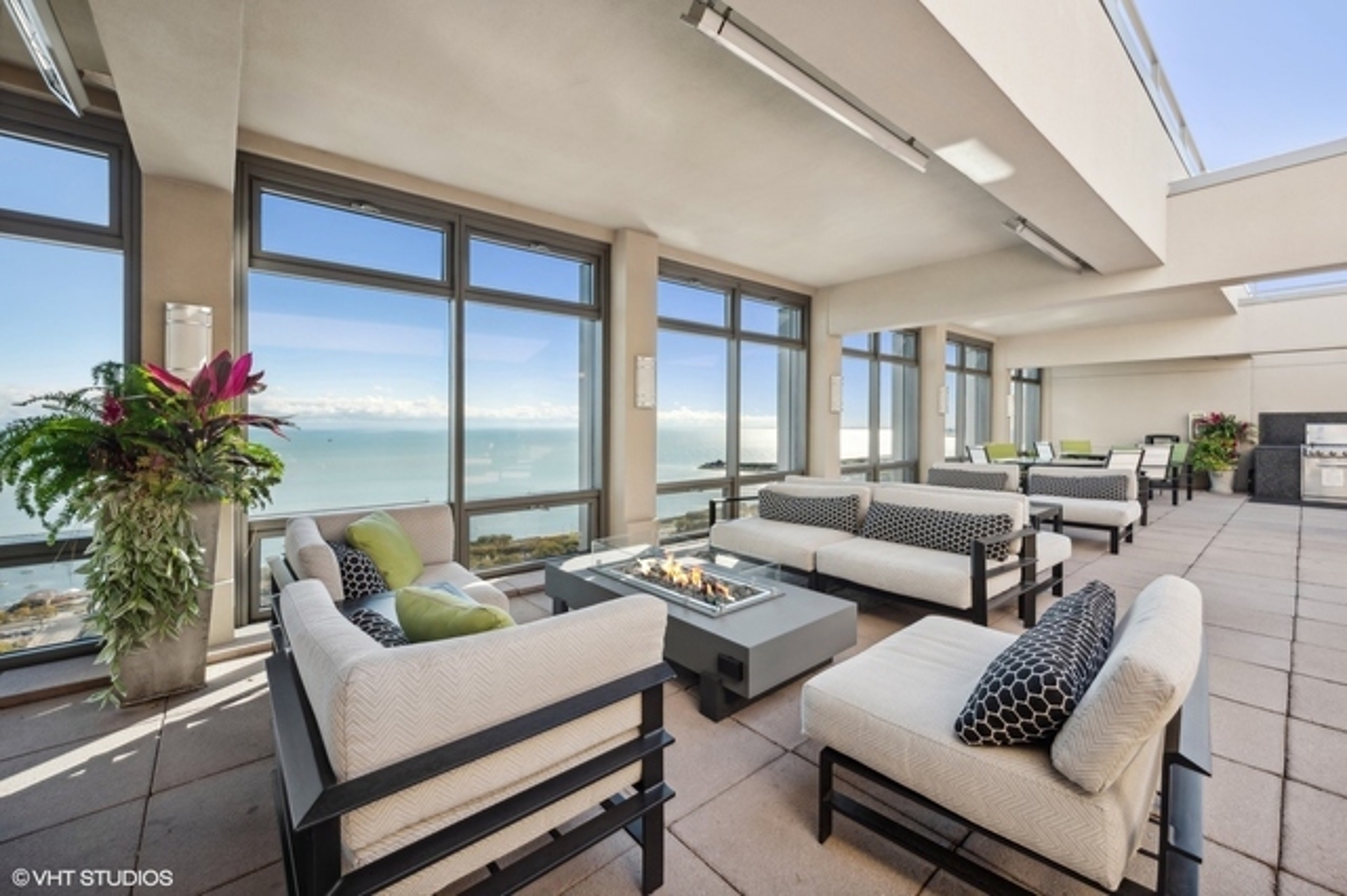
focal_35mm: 14
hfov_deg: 104.3
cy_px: 448
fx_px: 524
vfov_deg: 81.1
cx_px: 674
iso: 100
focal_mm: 14
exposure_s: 1/20
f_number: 13
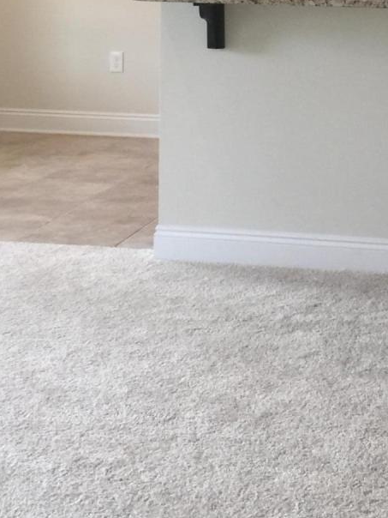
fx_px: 1435
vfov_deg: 19.5
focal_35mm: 96
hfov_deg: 15.3
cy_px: -57
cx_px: 325
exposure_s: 1/30
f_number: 2.2
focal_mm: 4.15
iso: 32
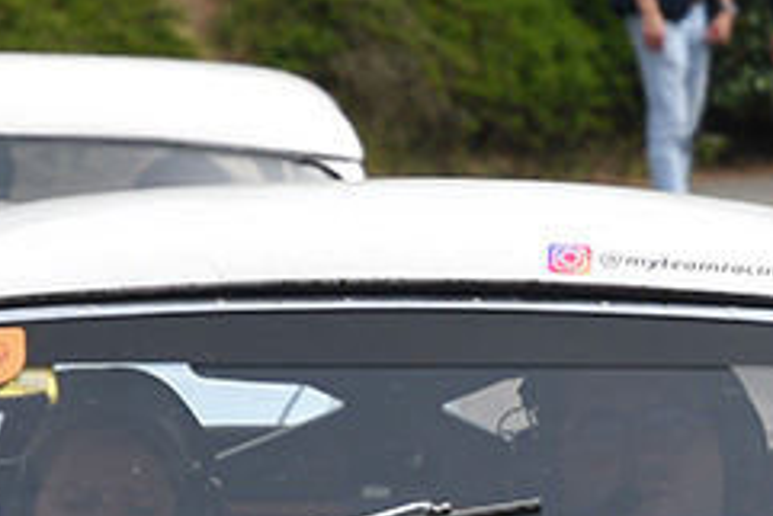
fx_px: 12762
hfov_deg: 3.5
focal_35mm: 594
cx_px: 565
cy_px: 591
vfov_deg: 2.3
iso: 100
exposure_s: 1/400
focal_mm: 75
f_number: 5
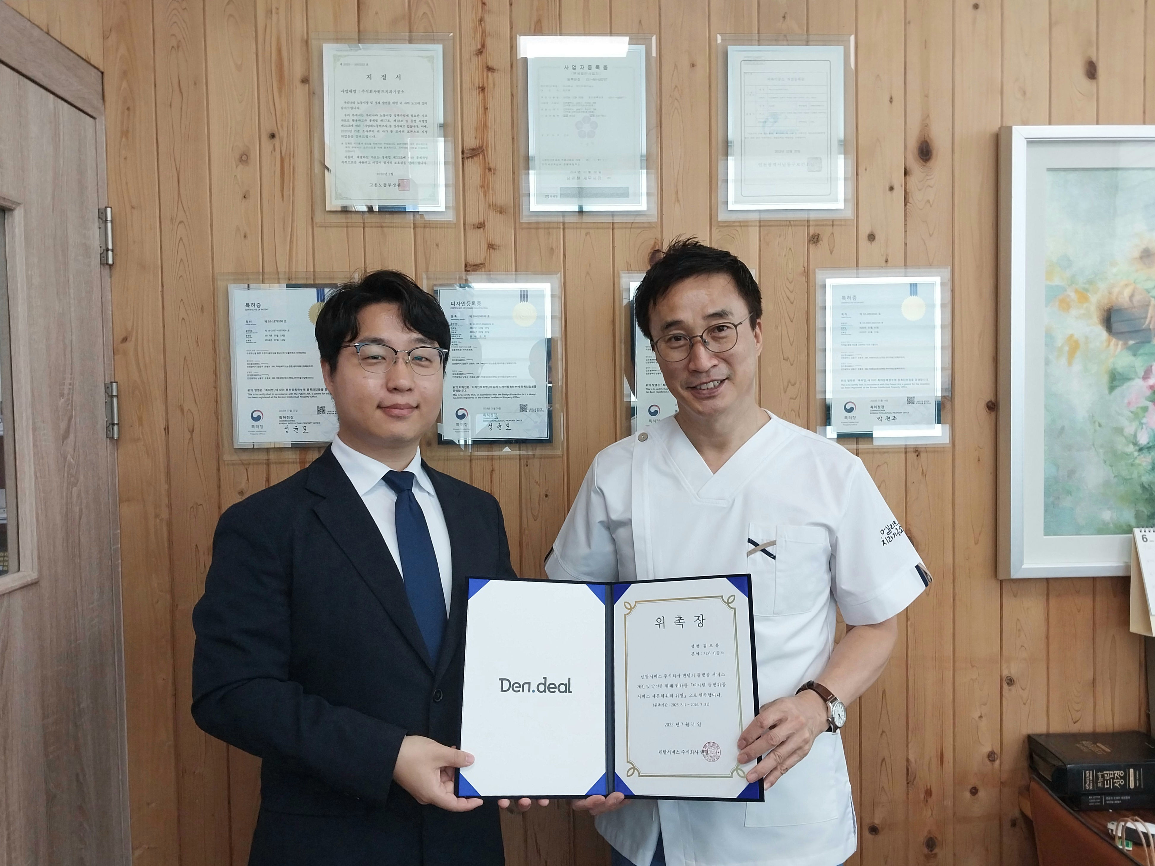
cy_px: 433
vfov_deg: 53.1
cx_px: 578
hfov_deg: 67.3
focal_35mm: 26
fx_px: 867
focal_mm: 4
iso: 80
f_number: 1.8
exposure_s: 1/60.2
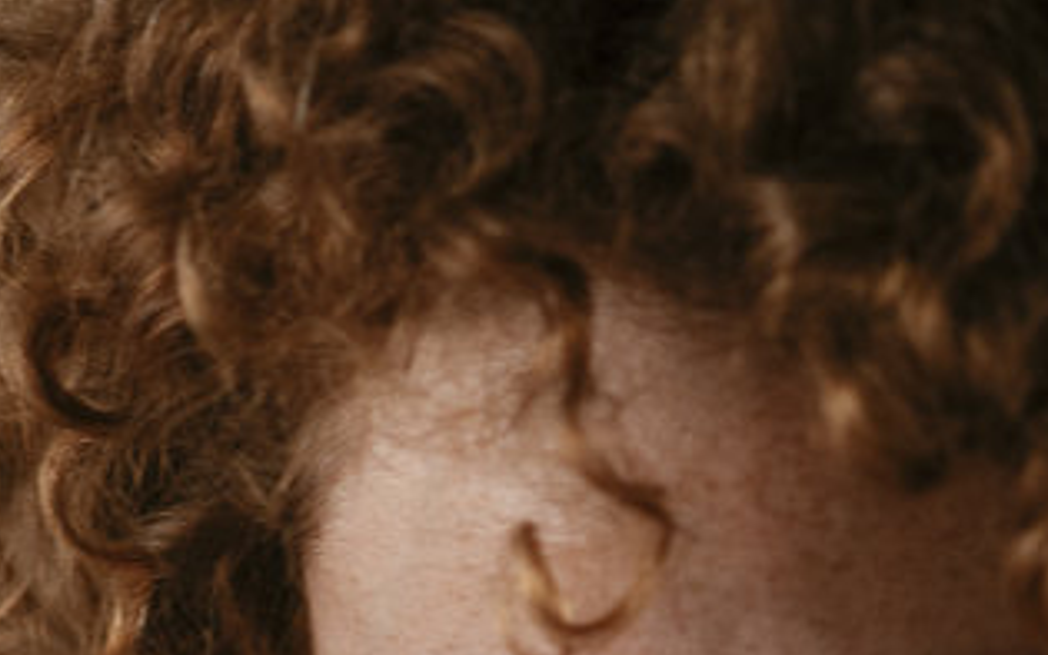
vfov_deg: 2.4
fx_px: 15540
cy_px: 1292
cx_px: 639
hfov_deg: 3.9
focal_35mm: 544
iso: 200
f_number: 2
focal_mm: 105
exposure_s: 1/125
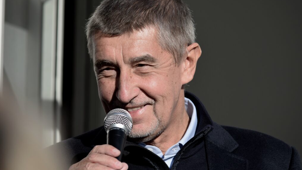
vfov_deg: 4.3
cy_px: 74
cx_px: 160
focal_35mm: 282
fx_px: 2255
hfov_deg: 7.7
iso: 100
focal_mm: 155
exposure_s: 1/800
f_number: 5
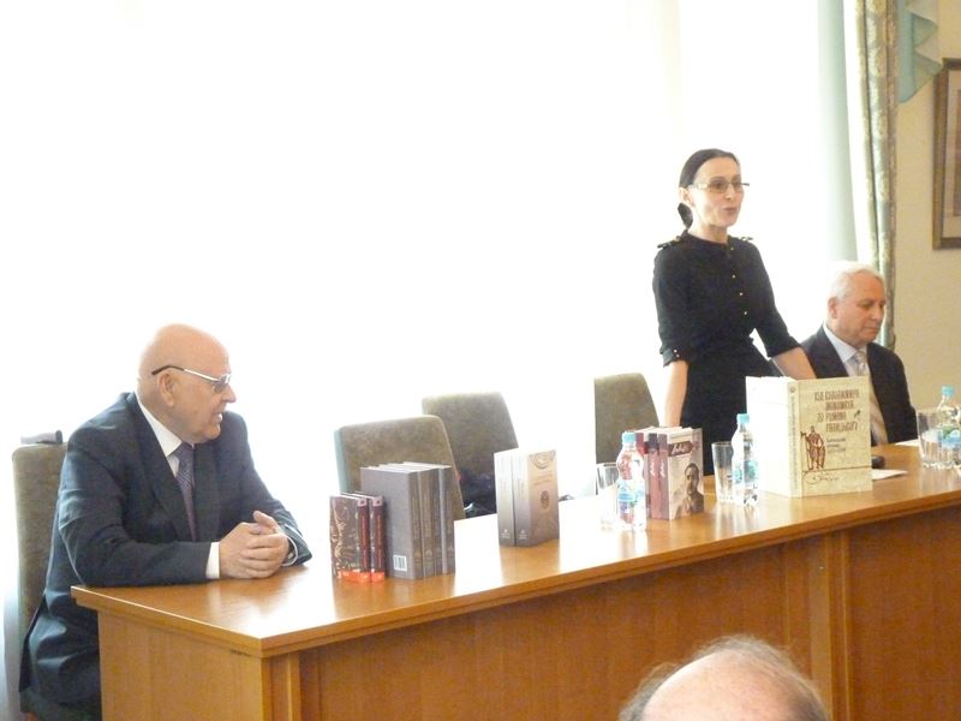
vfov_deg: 23.3
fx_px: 1749
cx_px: 480
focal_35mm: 63
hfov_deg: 30.7
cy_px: 360
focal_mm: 11.1
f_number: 3.4
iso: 1600
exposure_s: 1/60
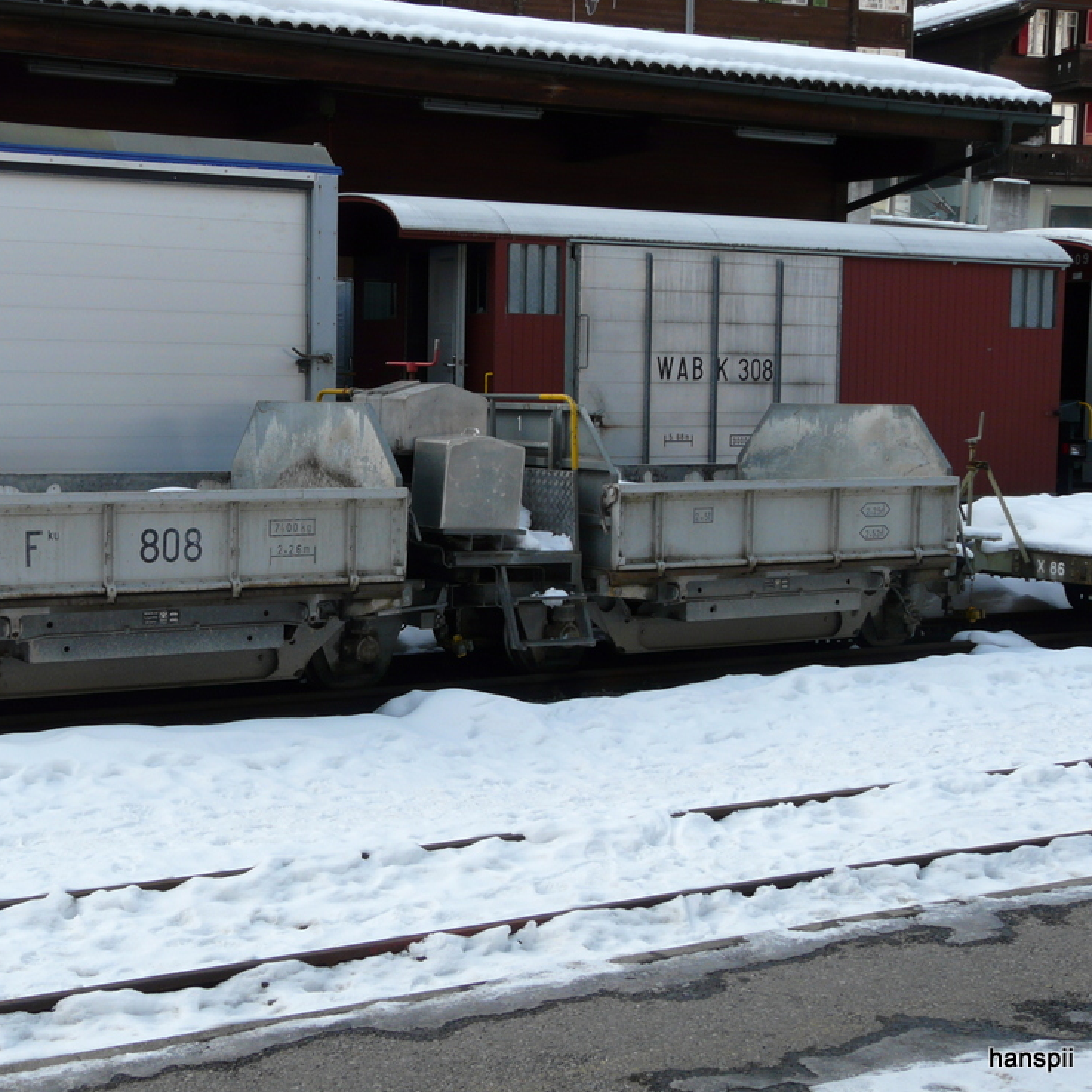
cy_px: 547
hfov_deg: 31.4
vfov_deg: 31.6
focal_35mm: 54
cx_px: 369
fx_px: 1927
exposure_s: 1/200
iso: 100
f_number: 4
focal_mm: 7.4
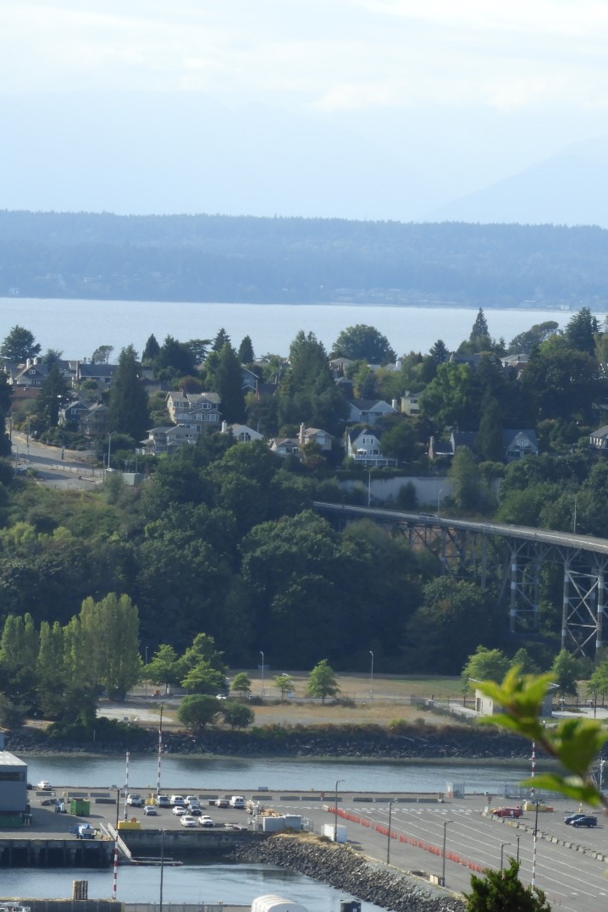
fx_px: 7042
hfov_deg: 4.9
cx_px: 408
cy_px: 456
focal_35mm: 278
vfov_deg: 7.4
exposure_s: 1/400
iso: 100
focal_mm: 35.8
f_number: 5.3
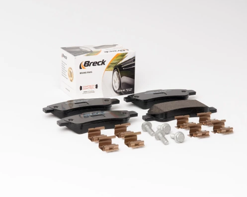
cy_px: 99
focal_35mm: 102
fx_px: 745
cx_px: 129
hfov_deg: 18.8
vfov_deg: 15.1
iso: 100
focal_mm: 60
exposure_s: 1/200
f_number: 13
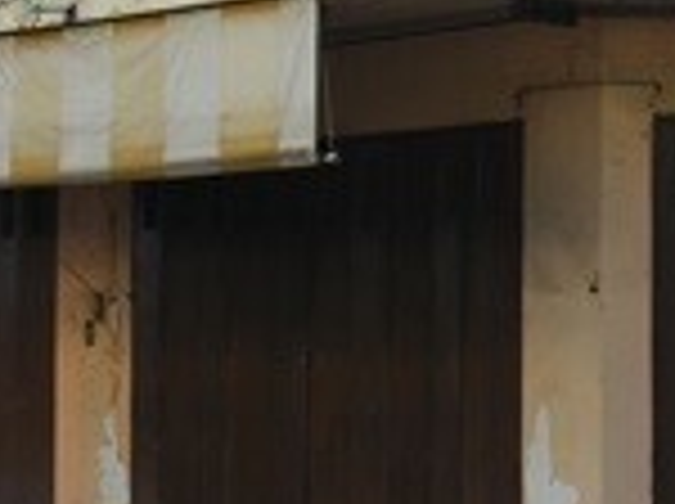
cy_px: 97
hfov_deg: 12.0
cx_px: 734
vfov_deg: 9.1
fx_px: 3154
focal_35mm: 162
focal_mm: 24
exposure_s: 1/500
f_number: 5
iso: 160
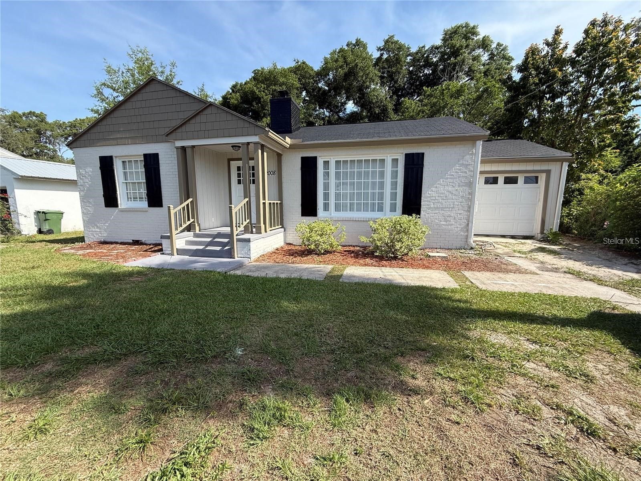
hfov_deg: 102.1
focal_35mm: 14
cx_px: 320
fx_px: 259
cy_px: 240
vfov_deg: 85.7
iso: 50
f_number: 2.2
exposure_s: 1/1105
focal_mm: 2.22
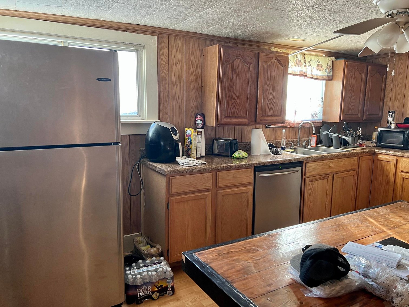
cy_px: 154
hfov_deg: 67.3
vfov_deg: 53.1
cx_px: 204
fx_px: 307
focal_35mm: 26
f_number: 1.5
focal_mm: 5.7
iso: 125
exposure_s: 1/64
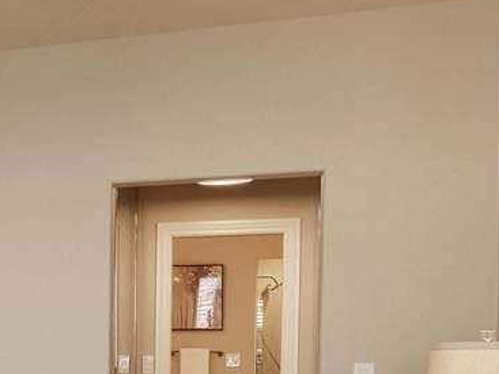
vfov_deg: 25.3
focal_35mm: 55
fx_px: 793
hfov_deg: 31.6
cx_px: -26
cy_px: 367
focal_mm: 7
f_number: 4.5
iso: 800
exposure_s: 1/160
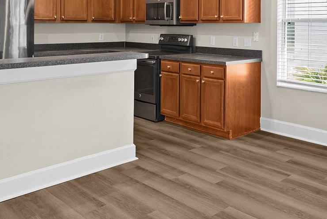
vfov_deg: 32.6
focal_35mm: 39
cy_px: 24
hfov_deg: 45.9
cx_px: 280
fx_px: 354
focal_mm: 18
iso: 320
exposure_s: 3.2
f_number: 9
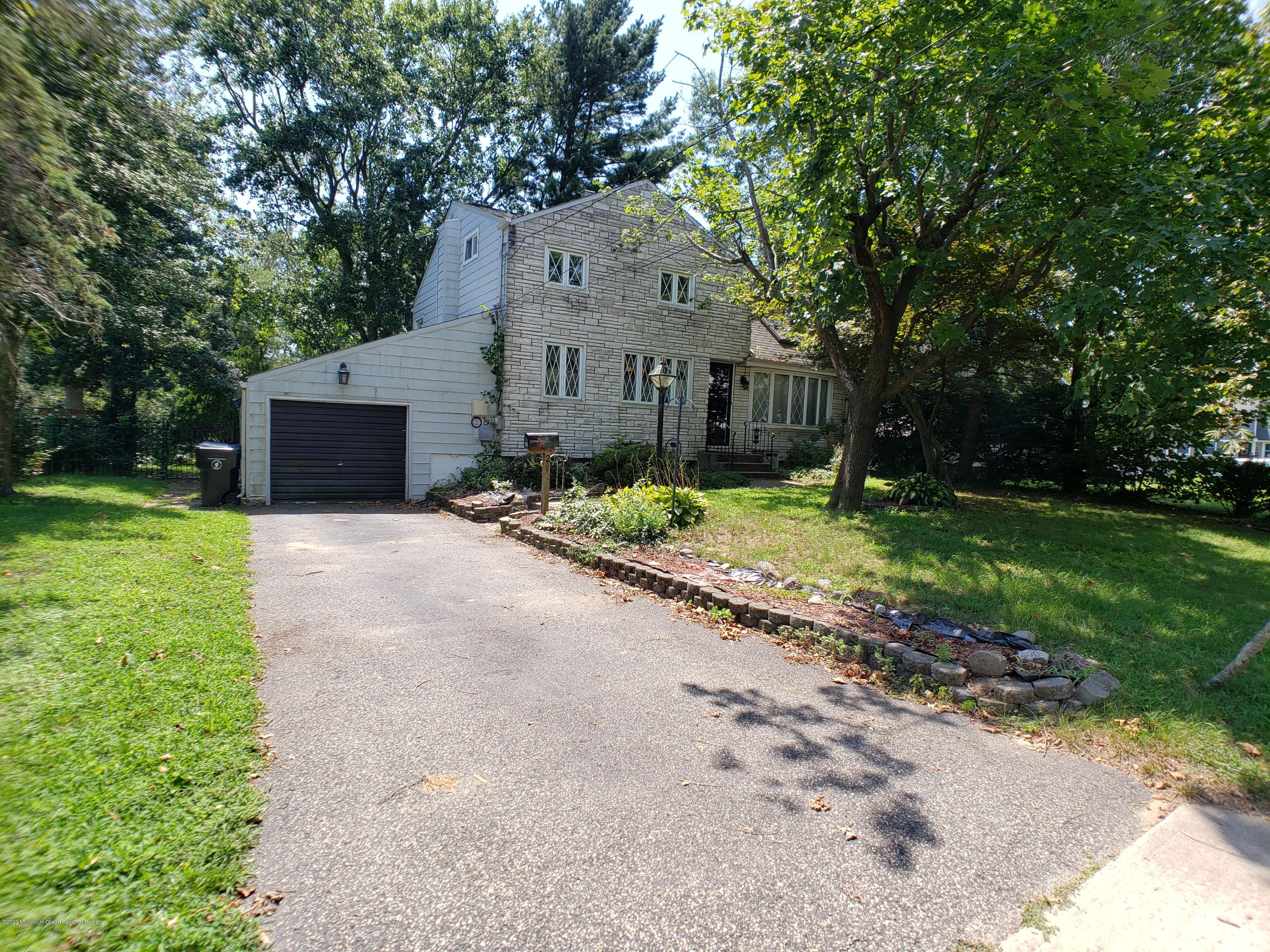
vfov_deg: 53.1
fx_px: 954
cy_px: 476
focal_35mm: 26
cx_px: 635
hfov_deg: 67.3
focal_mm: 4.3
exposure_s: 1/616
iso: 50
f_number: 2.4
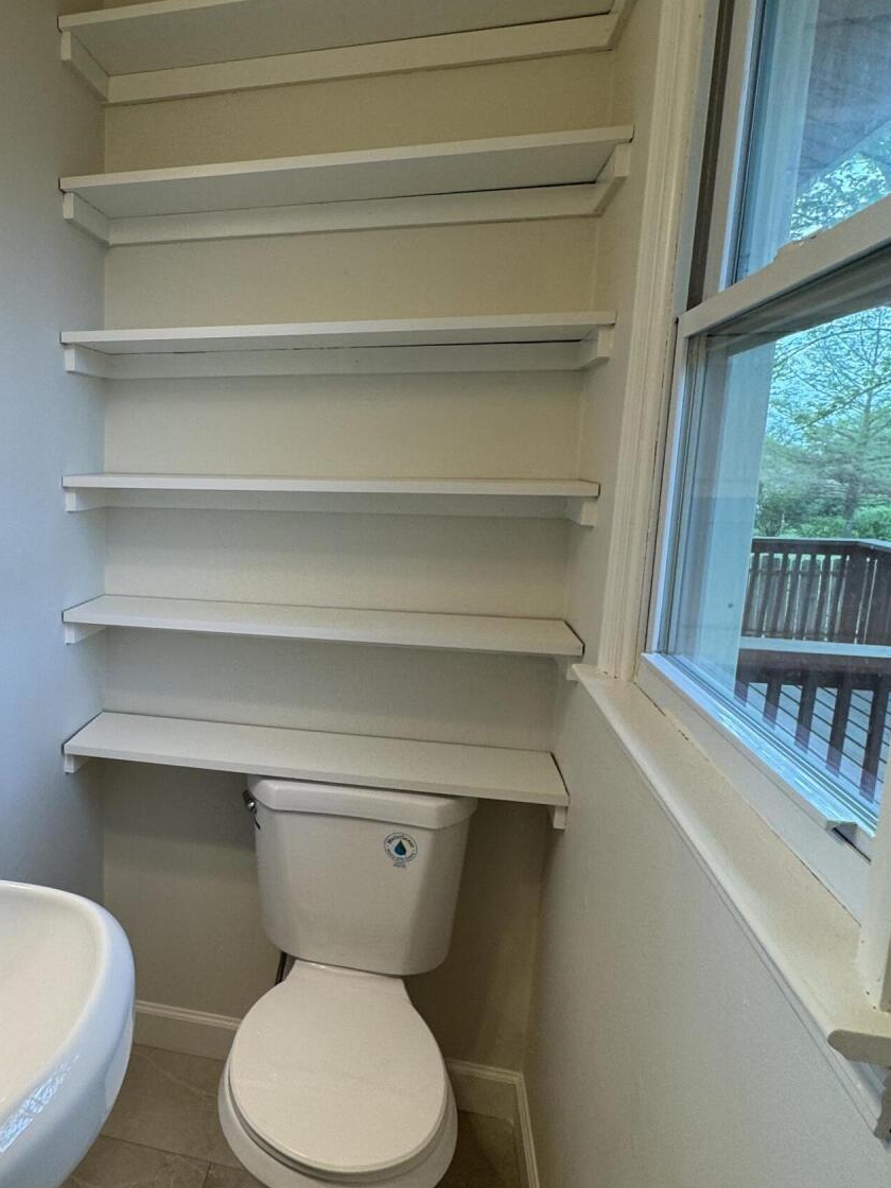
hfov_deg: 51.3
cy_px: 605
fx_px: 858
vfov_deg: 69.4
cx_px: 171
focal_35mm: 25
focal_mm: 2.22
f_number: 2.2
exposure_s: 1/120
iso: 80
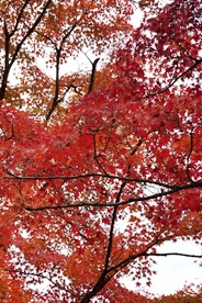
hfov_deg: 14.3
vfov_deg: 22.2
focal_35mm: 89
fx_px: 749
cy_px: 291
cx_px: -107
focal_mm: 24
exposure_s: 1/3200
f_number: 5.6
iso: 5000
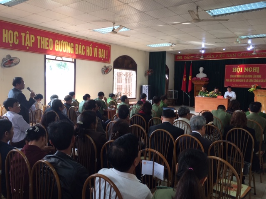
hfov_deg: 61.7
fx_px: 223
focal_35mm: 29
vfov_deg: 48.2
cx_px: 133
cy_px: 100
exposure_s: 1/50
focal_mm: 4.15
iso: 40
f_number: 2.2
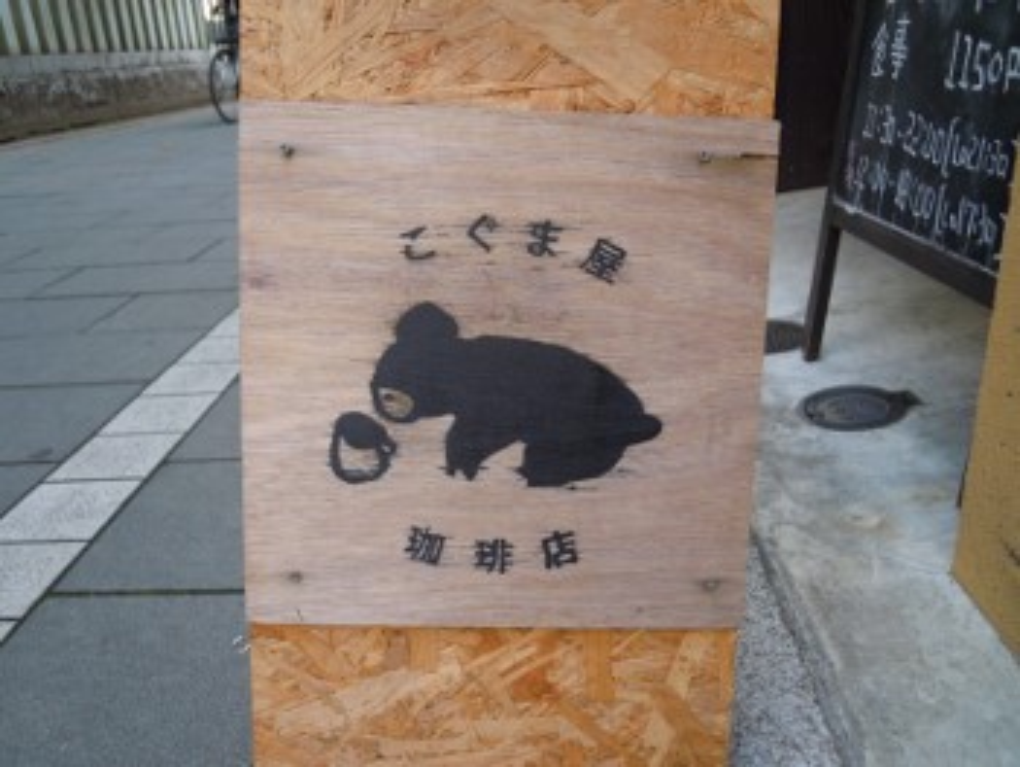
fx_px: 826
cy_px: 384
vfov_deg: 49.8
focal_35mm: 28
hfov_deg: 63.4
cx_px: 510
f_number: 2.7
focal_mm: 5
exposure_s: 1/125
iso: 100
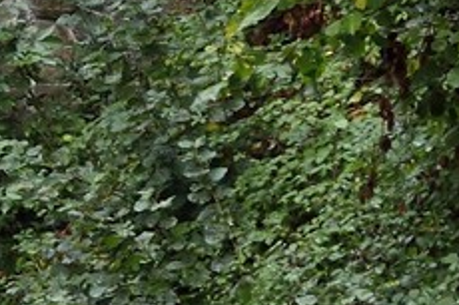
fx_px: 6205
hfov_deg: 4.1
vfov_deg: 2.8
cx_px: -1006
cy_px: -207
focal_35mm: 487
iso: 800
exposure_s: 1/100
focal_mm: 70
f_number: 7.1
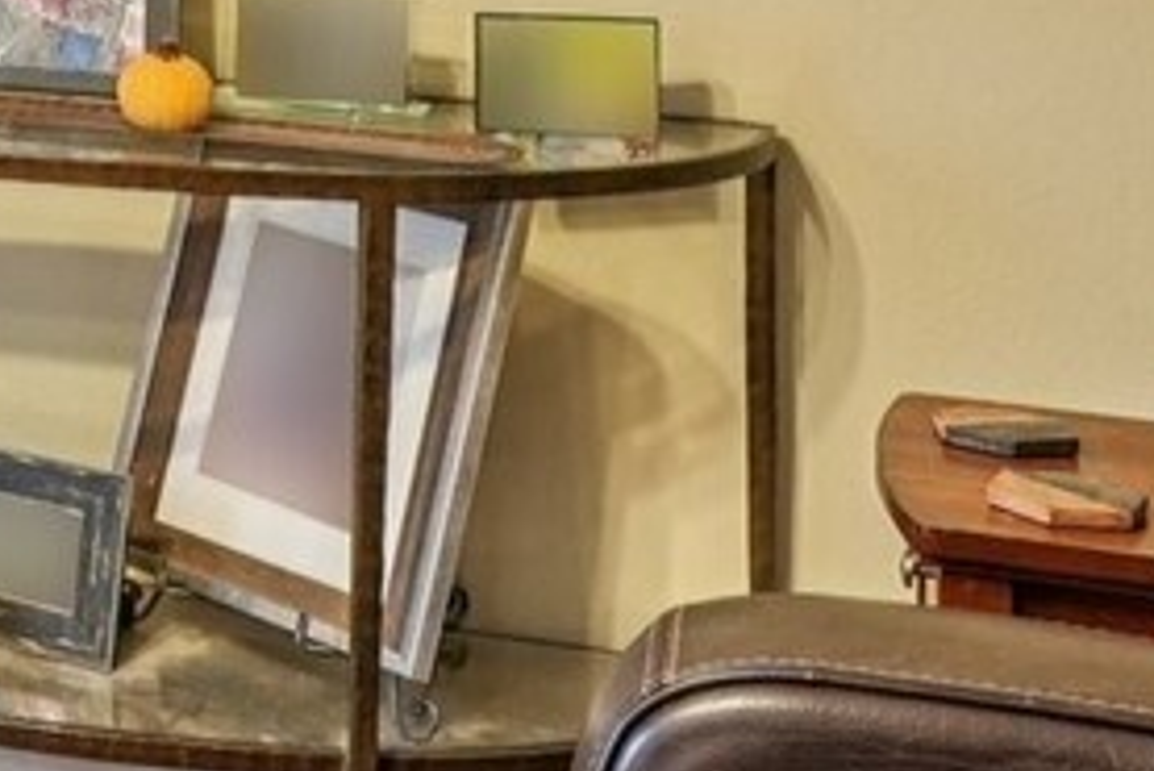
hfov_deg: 16.3
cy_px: -565
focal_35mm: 98
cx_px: -1119
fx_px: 3143
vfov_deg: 12.8
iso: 400
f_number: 8
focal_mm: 16
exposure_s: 1/4
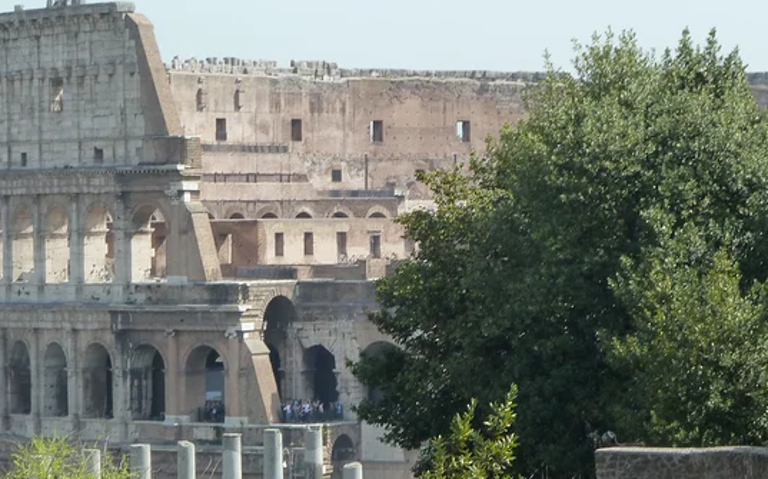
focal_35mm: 188
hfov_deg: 11.2
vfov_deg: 7.0
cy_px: 316
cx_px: 392
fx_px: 3933
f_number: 4.4
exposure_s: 1/320
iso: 125
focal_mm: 19.5
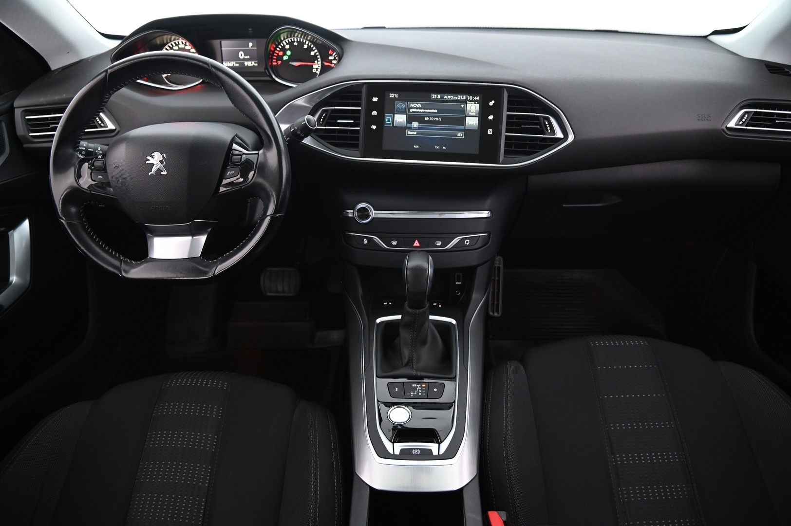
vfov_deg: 53.1
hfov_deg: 73.8
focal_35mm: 24
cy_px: 263
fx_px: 527
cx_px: 396
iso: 2000
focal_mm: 24
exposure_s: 1/15
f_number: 4
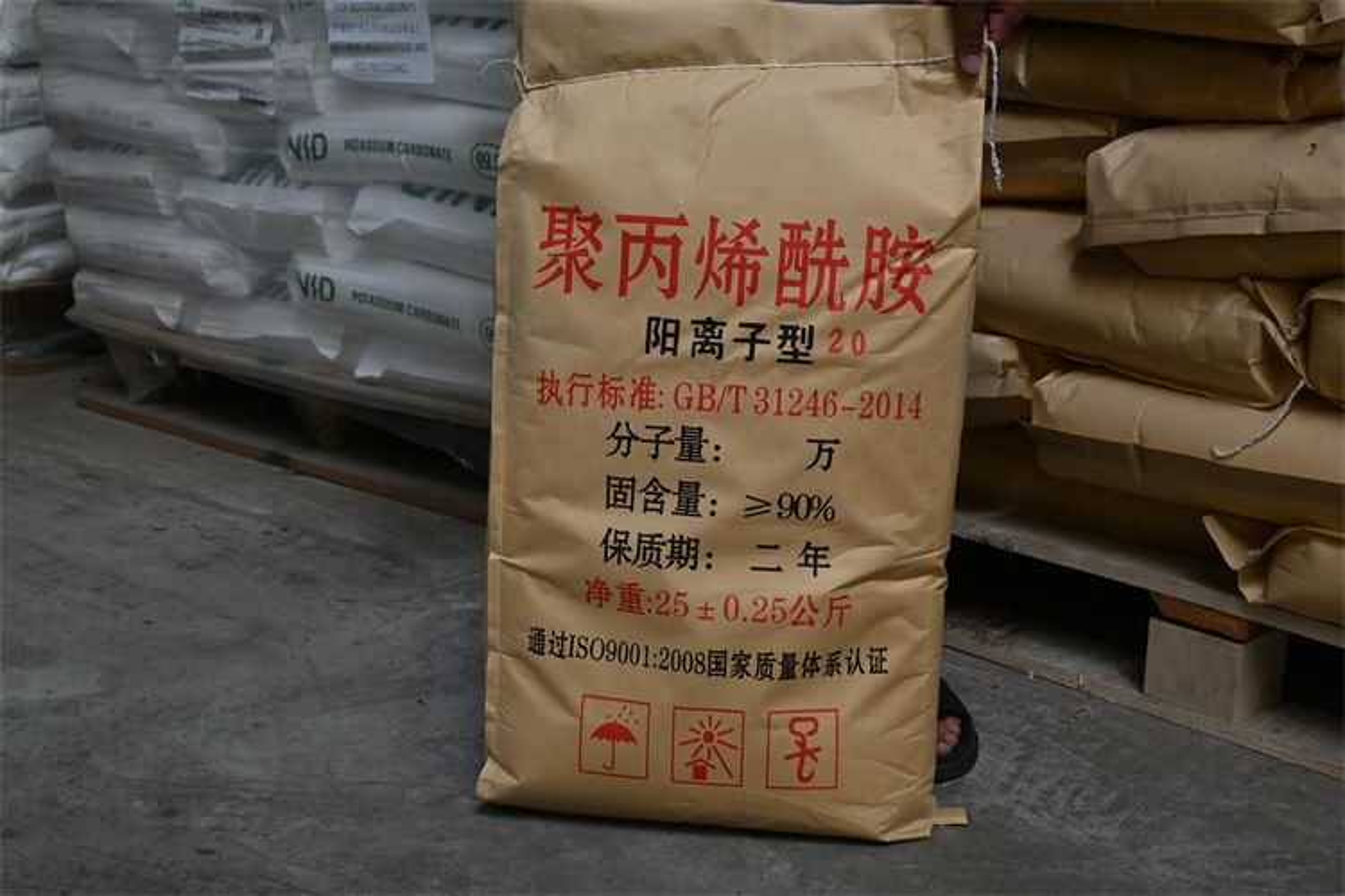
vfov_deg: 29.4
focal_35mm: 46
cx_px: 672
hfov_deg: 43.0
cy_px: 448
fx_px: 1709
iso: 110
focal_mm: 30.5
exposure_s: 1/250
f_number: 5.6
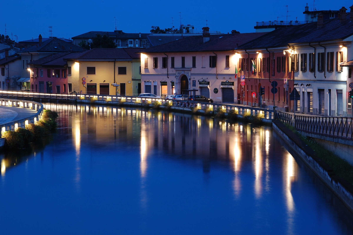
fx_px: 1102
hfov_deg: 18.2
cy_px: 118
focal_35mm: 112
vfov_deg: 12.2
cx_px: 176
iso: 200
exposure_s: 8
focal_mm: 75
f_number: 14
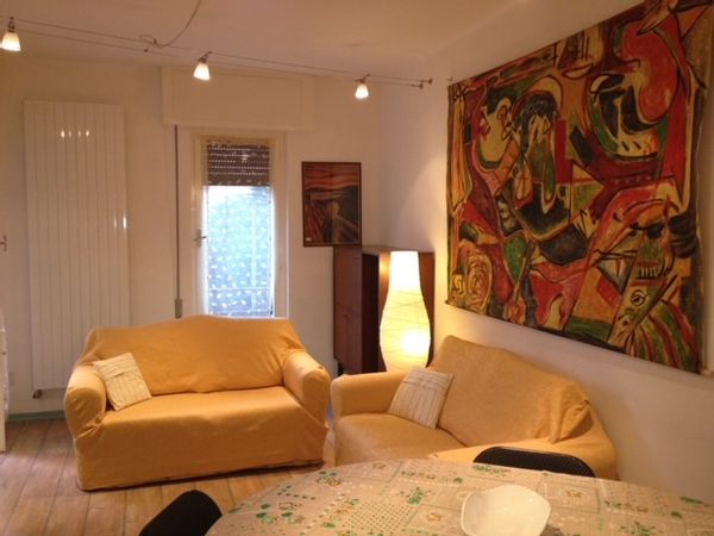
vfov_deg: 40.7
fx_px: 722
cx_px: 357
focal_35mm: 35
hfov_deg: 52.6
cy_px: 268
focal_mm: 4.28
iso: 200
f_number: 2.4
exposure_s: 1/20
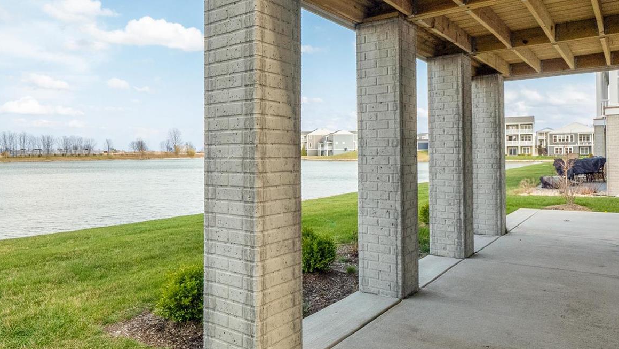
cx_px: 279
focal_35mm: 26
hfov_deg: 71.7
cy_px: 165
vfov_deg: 44.4
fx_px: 427
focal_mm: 9
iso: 400
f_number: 8
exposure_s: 1/400
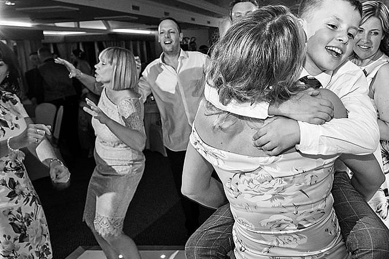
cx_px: 290
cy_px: 109
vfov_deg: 36.8
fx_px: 389
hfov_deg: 51.0
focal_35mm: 36
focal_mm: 16
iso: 2000
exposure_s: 1/60
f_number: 3.2
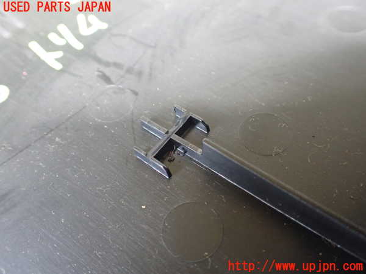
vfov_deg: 46.8
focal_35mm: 30
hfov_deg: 60.0
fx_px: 317
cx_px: 183
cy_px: 137
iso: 800
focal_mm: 5.4
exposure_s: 1/80
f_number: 2.3
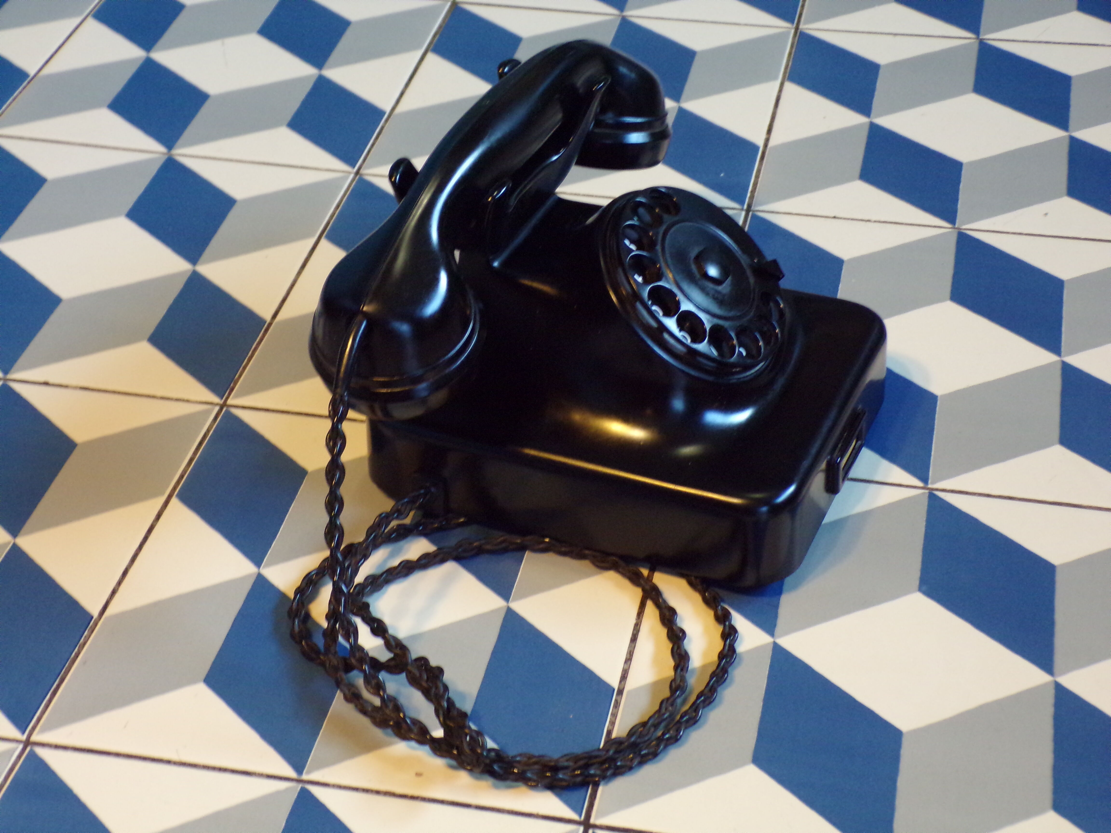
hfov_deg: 34.3
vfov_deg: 26.1
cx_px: 556
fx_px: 1797
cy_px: 416
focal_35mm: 56
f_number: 3.7
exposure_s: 1/13
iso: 400
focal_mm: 10.1
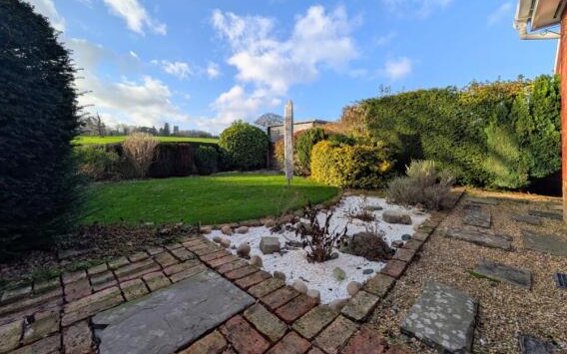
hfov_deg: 109.4
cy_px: 148
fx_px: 201
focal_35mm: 13
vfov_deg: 82.2
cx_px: 282
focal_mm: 2.02
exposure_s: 1/1502
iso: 51
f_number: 1.7
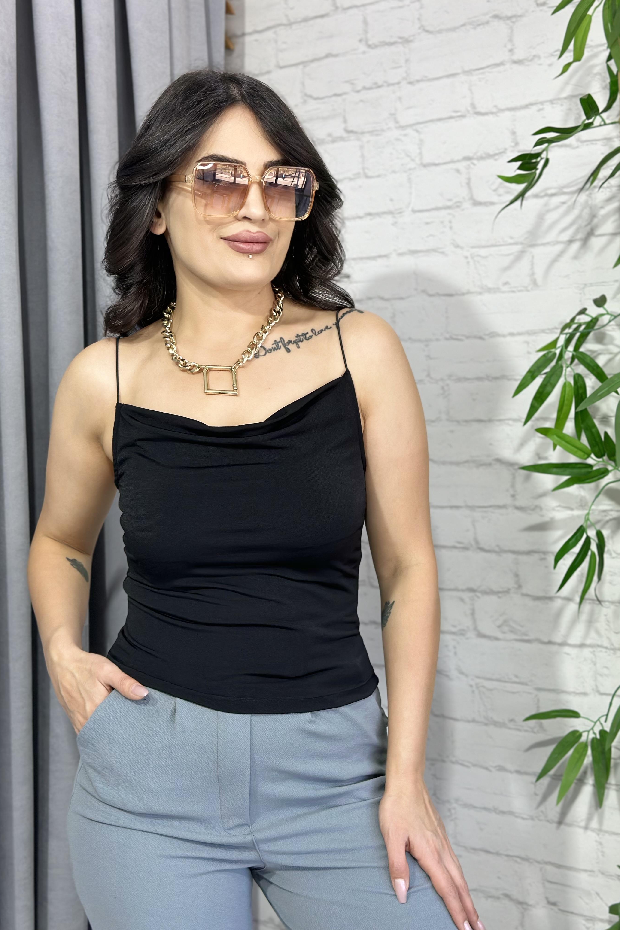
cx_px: 288
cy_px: 465
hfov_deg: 27.0
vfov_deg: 39.6
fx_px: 1292
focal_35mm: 50
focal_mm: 6.86
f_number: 1.78
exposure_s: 1/100
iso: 100
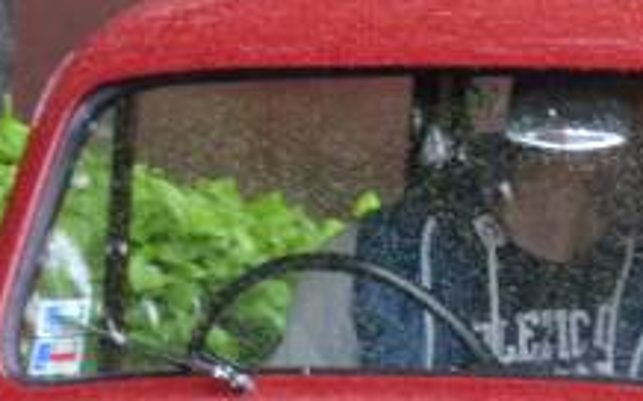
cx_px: 522
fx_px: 16499
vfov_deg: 1.4
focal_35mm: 942
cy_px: 691
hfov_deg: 2.2
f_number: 5.6
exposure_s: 1/60
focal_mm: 105
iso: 400
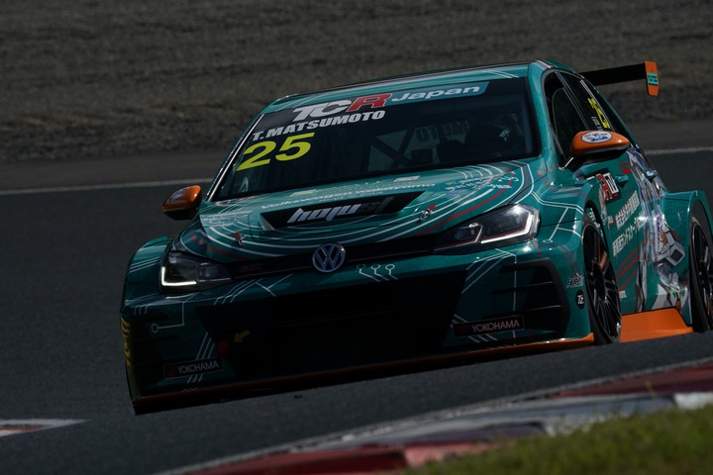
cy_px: 238
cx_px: 356
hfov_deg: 3.5
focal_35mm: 588
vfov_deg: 2.3
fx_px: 11645
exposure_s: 1/800
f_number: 13
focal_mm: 588
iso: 200
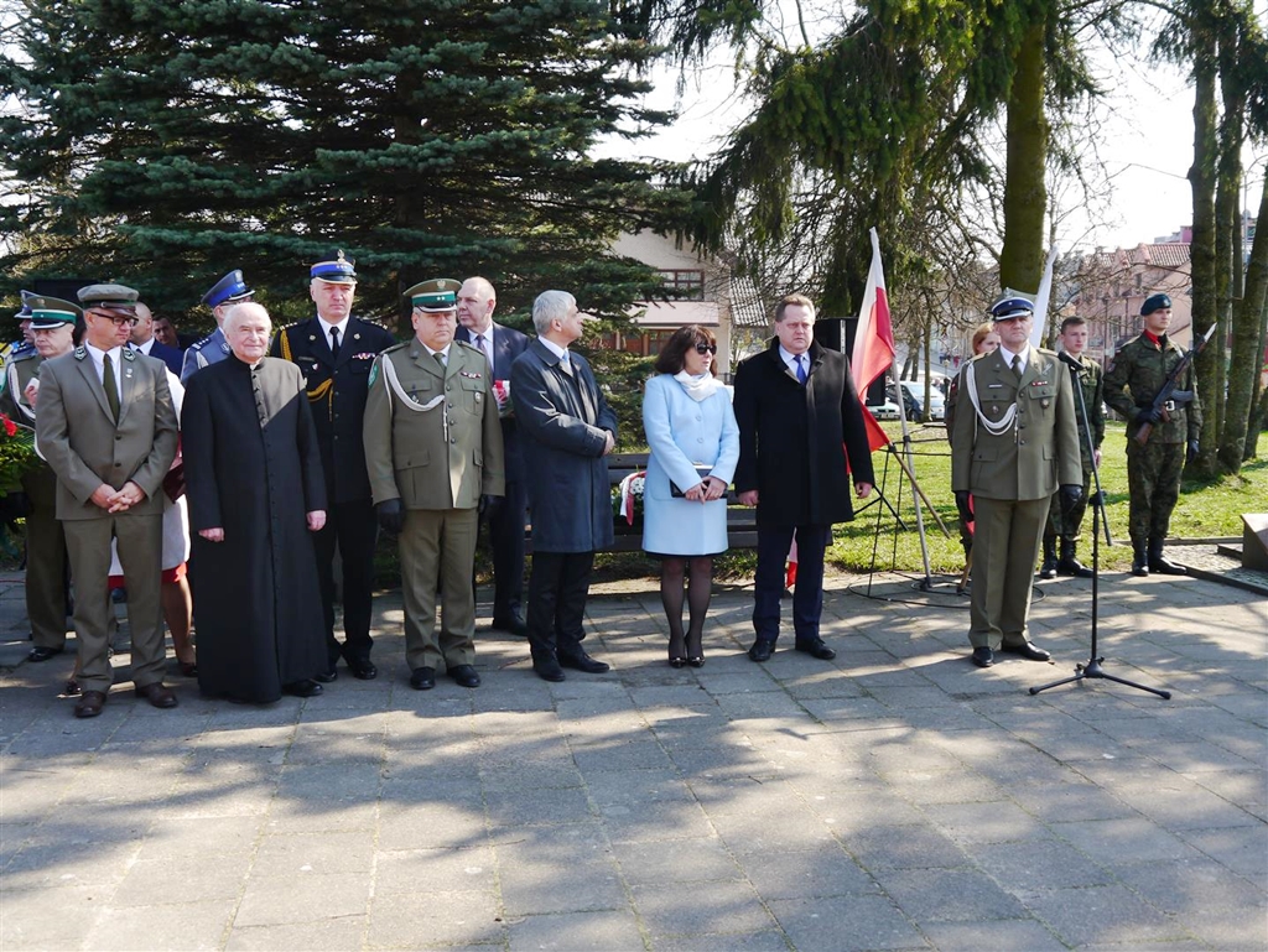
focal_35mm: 36
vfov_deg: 39.7
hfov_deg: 51.3
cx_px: 634
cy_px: 476
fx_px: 1319
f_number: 5.6
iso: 160
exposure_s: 1/200
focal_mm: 18
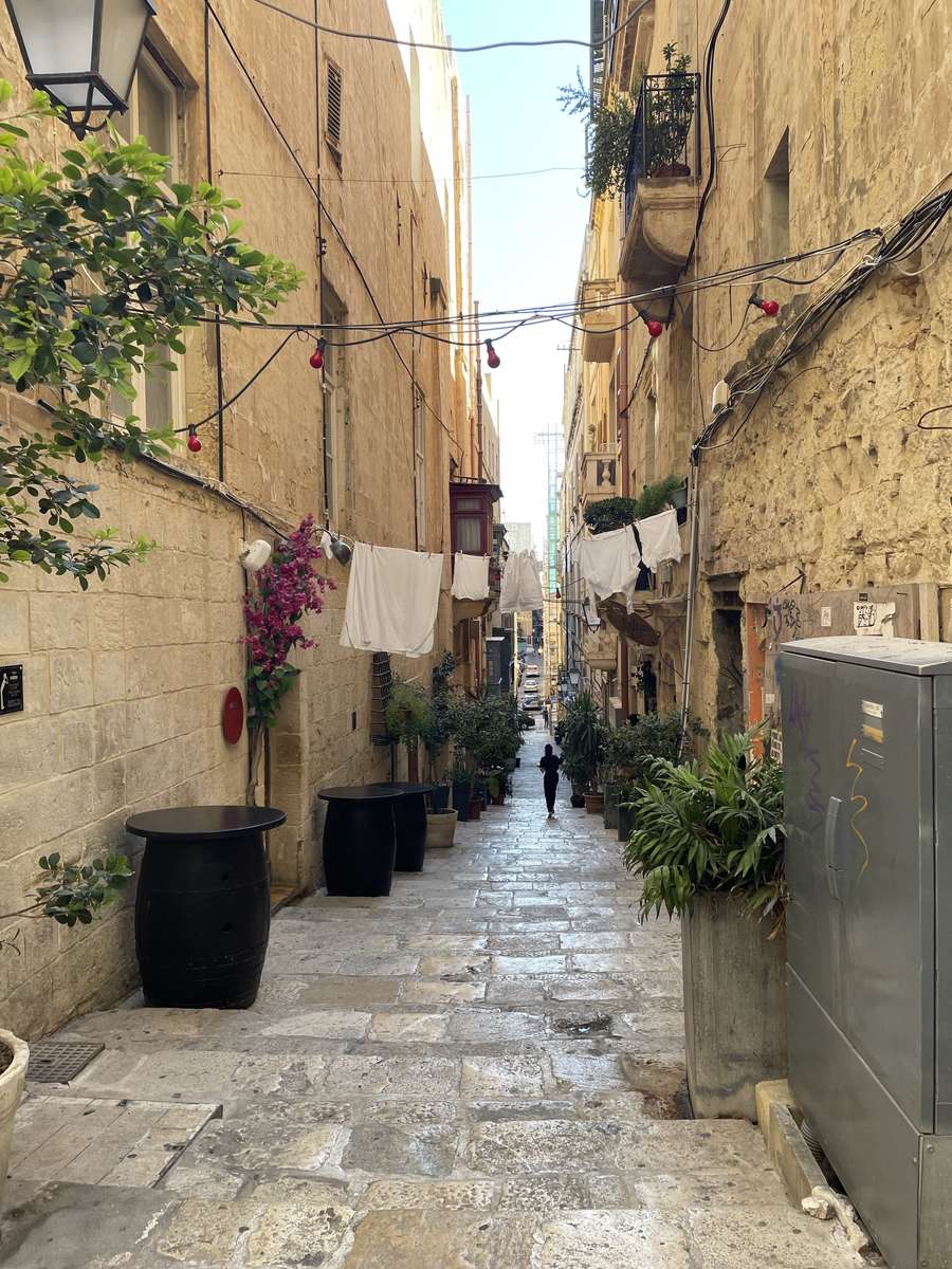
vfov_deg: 67.3
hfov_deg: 53.1
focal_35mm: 26
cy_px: 634
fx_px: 953
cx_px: 476
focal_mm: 4.2
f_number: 1.6
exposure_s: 1/248
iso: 32
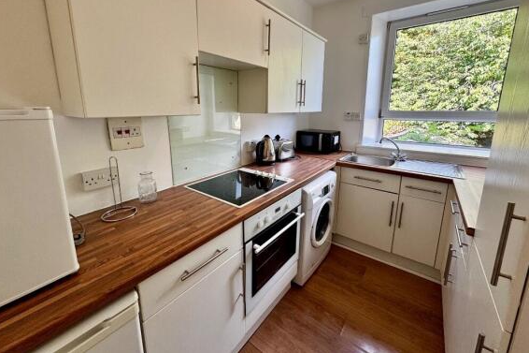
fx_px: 220
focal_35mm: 15
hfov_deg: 100.4
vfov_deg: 76.8
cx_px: 264
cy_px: 150
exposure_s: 1/100
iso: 160
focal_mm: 2.22
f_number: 2.2
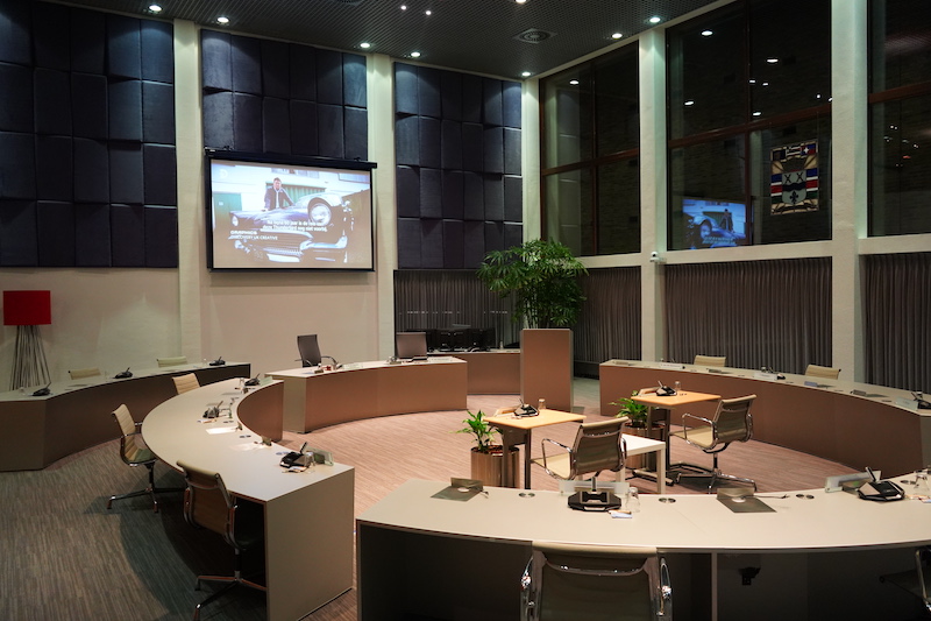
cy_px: 310
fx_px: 724
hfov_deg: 65.5
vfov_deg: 46.4
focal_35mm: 28
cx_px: 466
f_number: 3.5
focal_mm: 28
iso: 4000
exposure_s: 1/160
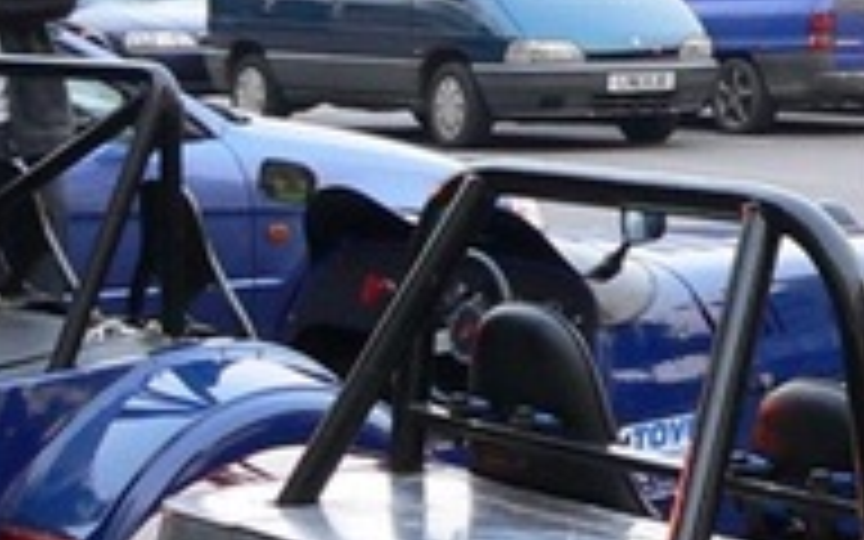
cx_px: 810
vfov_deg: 10.3
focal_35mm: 127
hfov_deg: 16.2
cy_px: 364
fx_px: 2990
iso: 200
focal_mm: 6
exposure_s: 1/15
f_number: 2.8
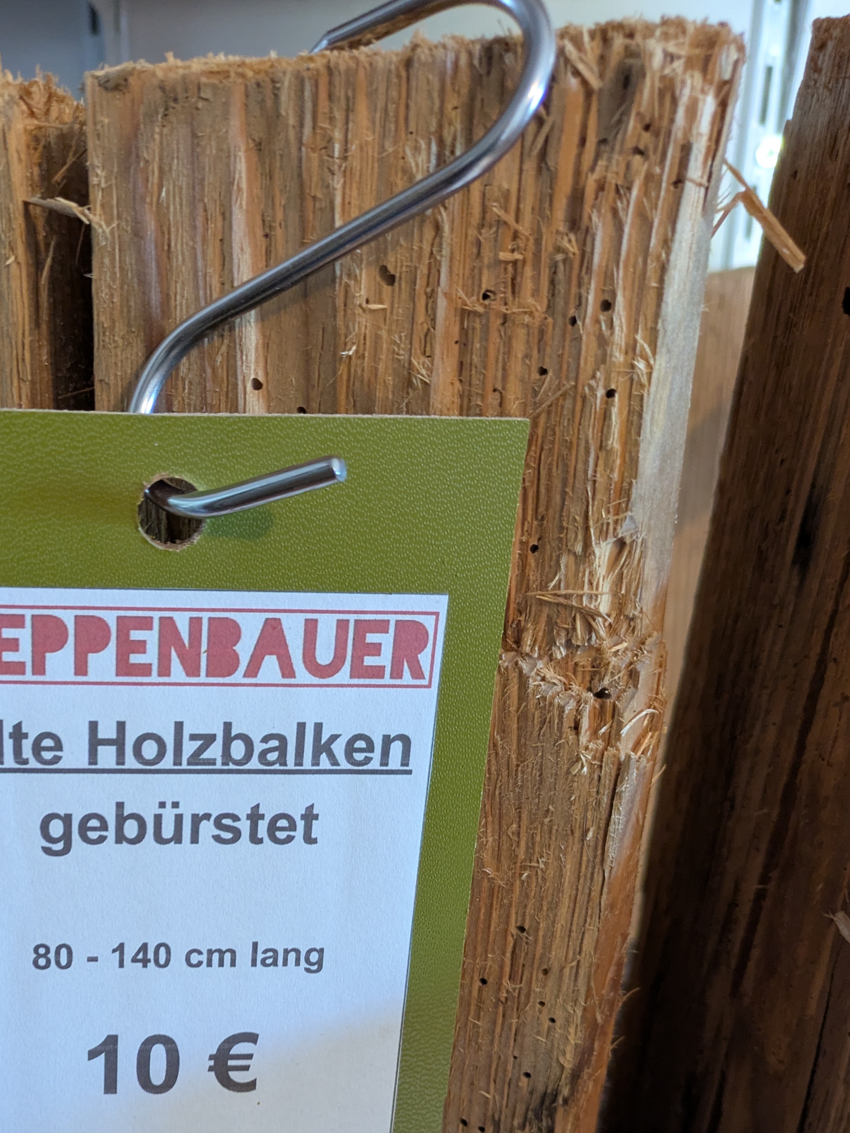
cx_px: 197
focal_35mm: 40
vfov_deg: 44.6
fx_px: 1309
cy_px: 899
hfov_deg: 35.1
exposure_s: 1/25
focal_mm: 5.43
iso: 377
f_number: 1.89
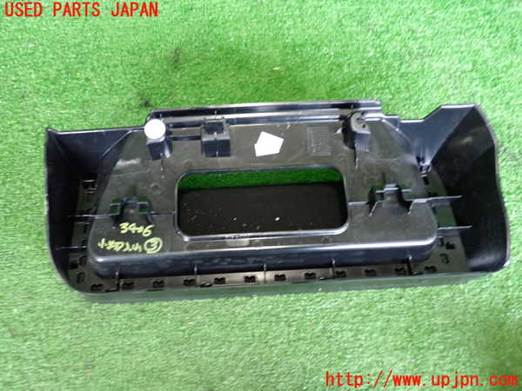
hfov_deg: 56.8
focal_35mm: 32
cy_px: 196
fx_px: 483
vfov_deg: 44.2
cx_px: 261
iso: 800
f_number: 2.4
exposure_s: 1/25
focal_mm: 5.79
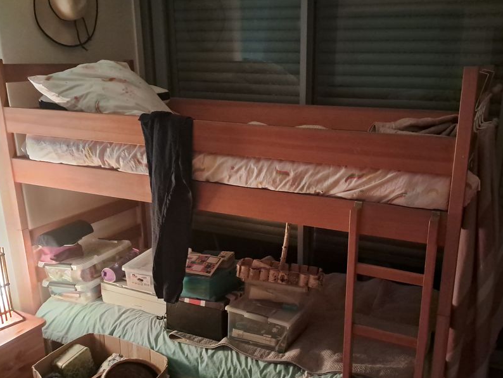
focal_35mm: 34
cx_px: 280
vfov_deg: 41.7
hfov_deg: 53.8
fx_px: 494
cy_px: 216
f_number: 1.8
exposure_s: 1/17
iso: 1600
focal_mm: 4
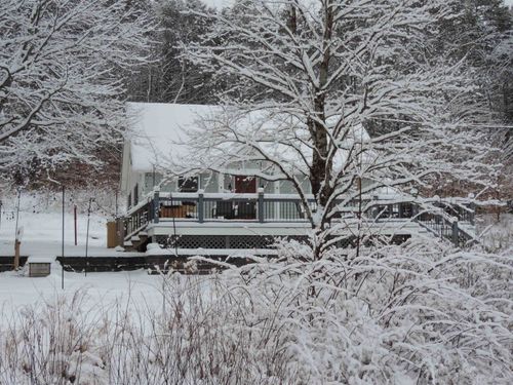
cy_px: 192
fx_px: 815
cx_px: 256
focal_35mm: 55
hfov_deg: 34.9
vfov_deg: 26.6
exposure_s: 1/320
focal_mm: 9.8
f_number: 3.7
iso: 80
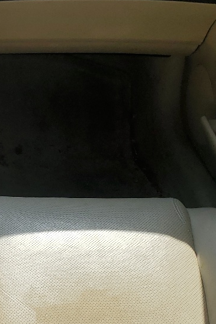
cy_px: 161
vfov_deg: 25.7
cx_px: -111
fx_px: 711
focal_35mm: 79
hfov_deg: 15.8
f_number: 1.5
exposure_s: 1/1250
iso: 50
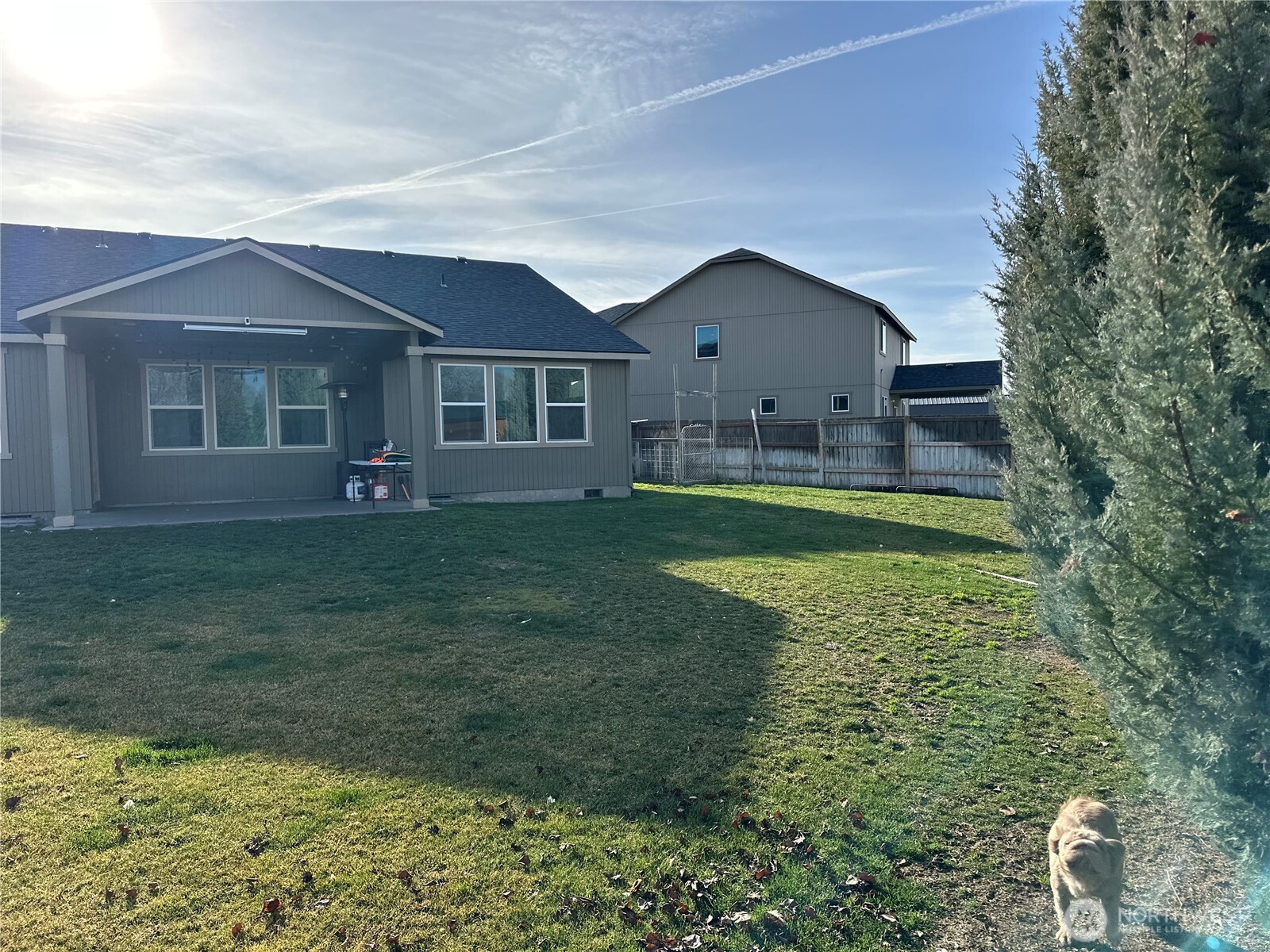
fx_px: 881
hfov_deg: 71.6
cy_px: 476
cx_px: 635
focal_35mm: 24
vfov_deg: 56.8
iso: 80
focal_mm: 6.86
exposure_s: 1/4348
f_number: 1.78
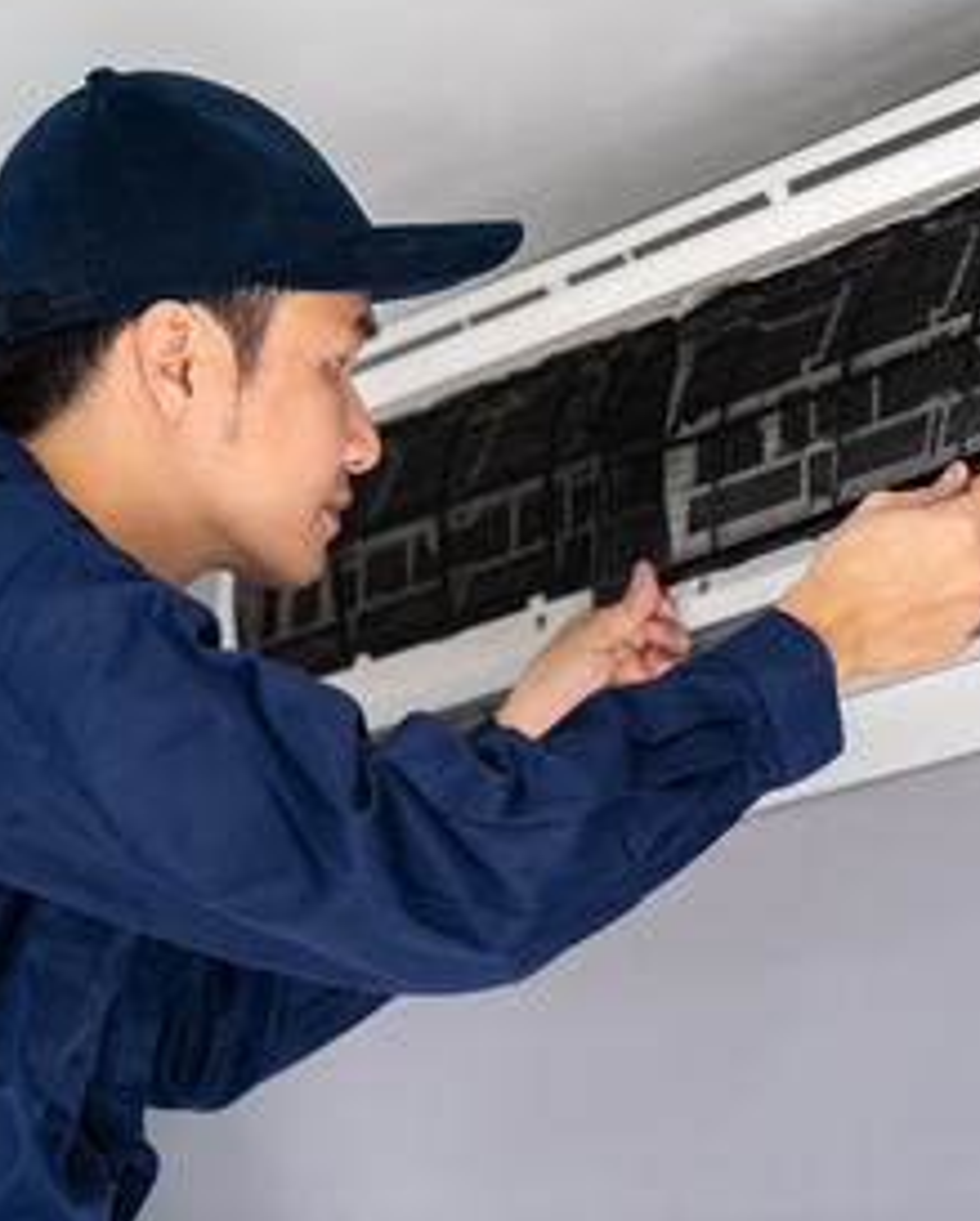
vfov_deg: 17.4
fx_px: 3981
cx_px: 716
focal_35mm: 110
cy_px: 548
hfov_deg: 14.0
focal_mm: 70
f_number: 4
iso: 400
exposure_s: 1/160
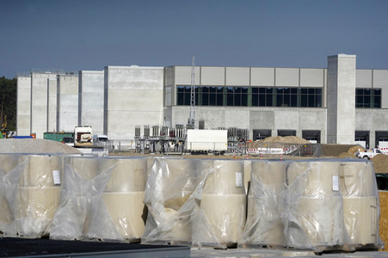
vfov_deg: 6.9
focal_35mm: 200
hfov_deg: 10.3
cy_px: 129
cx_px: 194
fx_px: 2154
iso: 640
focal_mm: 200
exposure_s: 1/6400
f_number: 9
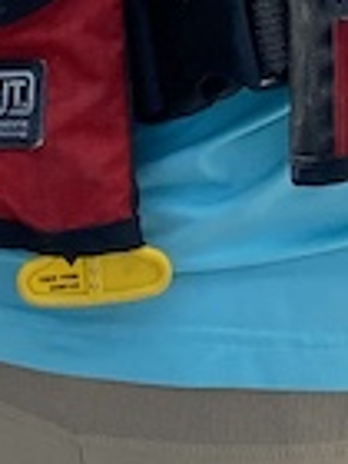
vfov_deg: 8.3
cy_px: -993
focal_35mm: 198
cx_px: 328
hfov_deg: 7.5
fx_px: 2654
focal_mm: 4.25
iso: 32
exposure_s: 1/1585
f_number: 1.8
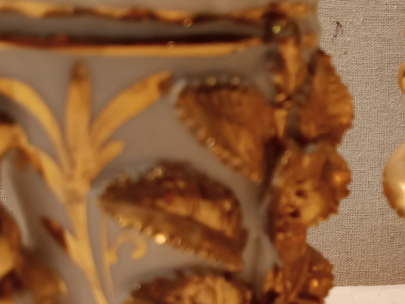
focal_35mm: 74
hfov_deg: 25.7
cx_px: 342
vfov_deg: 19.5
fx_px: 866
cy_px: 278
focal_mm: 4.05
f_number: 1.8
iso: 258
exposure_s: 1/33.3
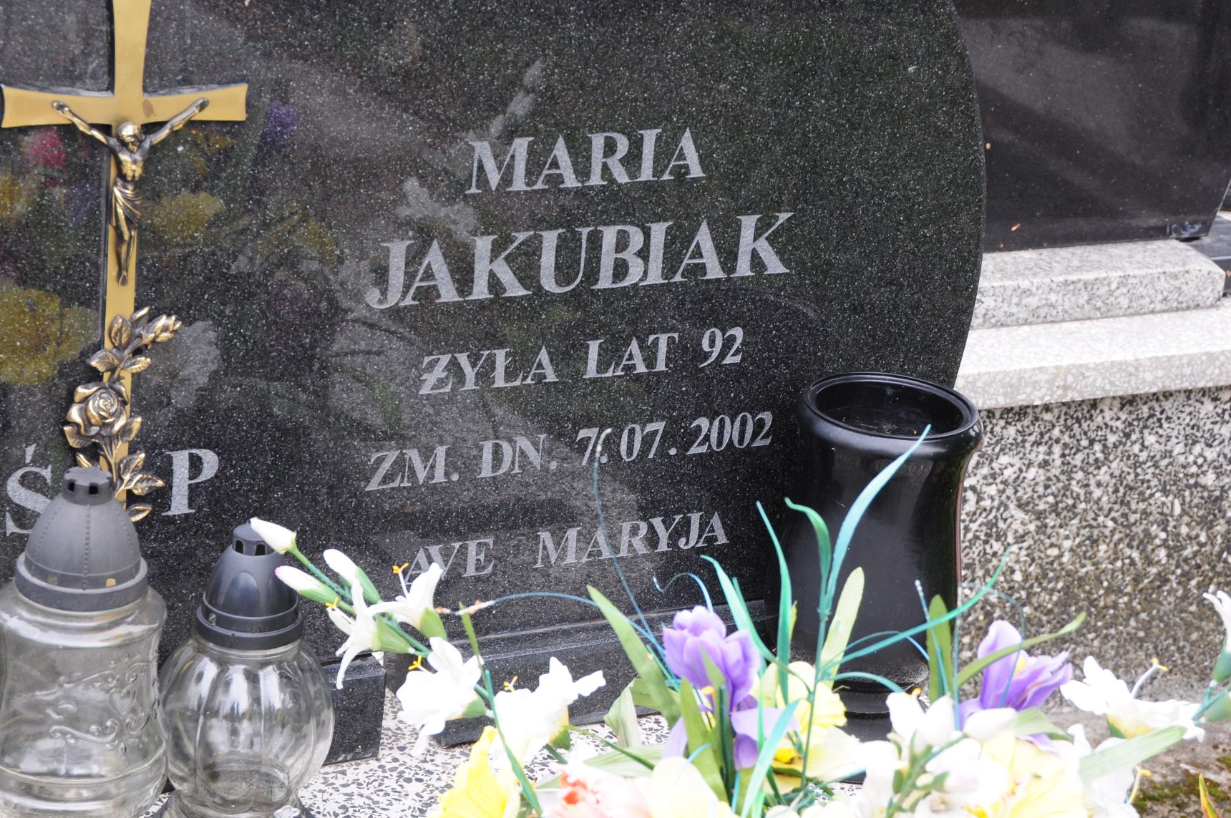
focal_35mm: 86
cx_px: 579
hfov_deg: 23.7
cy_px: 359
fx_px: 2938
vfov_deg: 15.8
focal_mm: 46
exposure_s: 1/80
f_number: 7.1
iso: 320
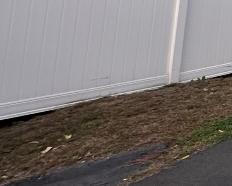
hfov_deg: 14.7
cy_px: -43
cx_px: 572
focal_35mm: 70
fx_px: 481
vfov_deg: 20.3
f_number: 2.2
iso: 40
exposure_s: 1/355
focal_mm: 2.22
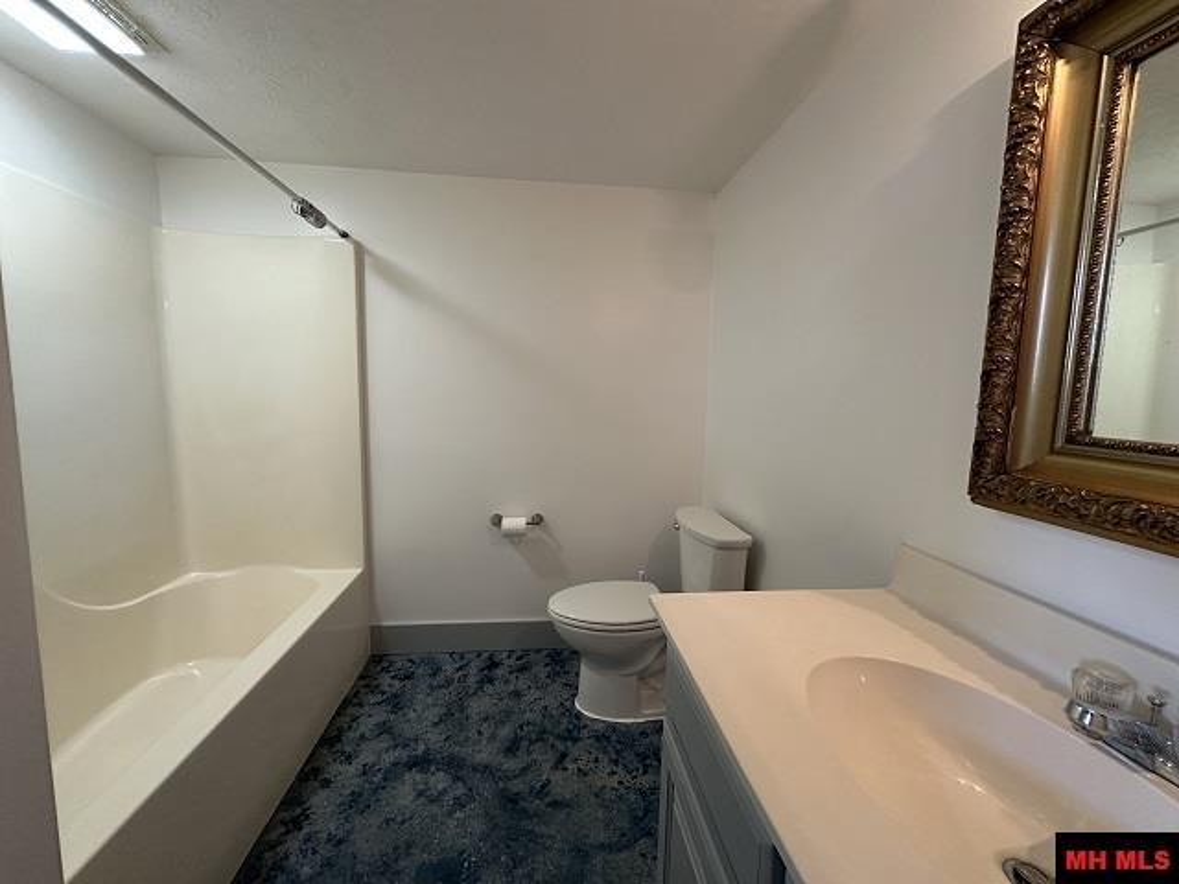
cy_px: 442
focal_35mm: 14
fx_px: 477
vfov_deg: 85.7
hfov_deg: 102.1
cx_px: 590
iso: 160
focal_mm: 2.22
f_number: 2.2
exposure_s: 1/60
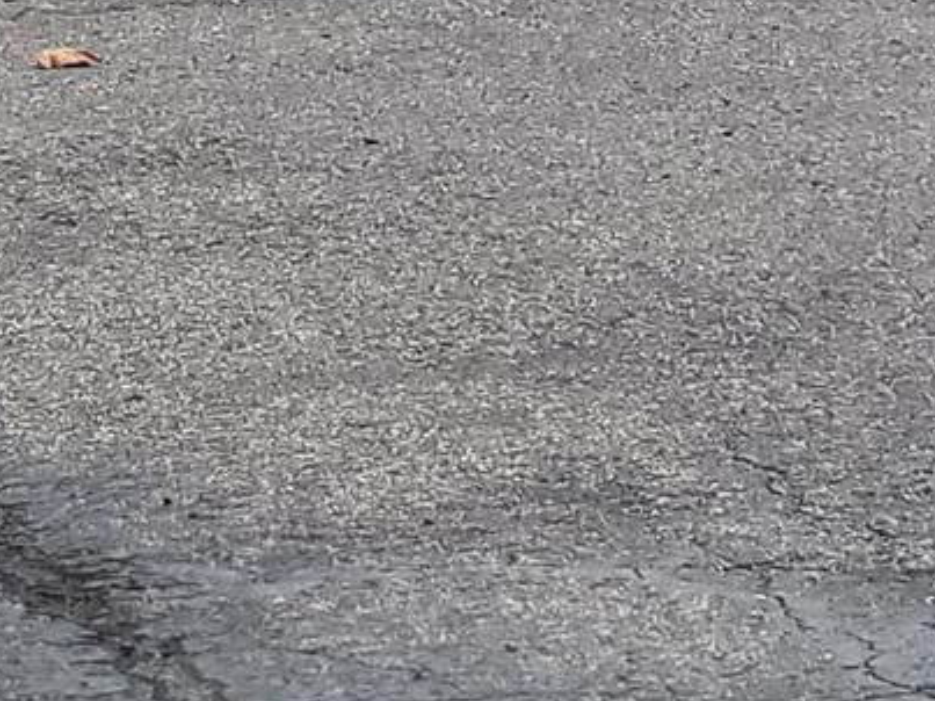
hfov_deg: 5.1
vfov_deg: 3.8
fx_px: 10423
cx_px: -756
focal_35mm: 386
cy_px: -422
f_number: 2.4
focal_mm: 7.12
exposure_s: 1/435
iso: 25
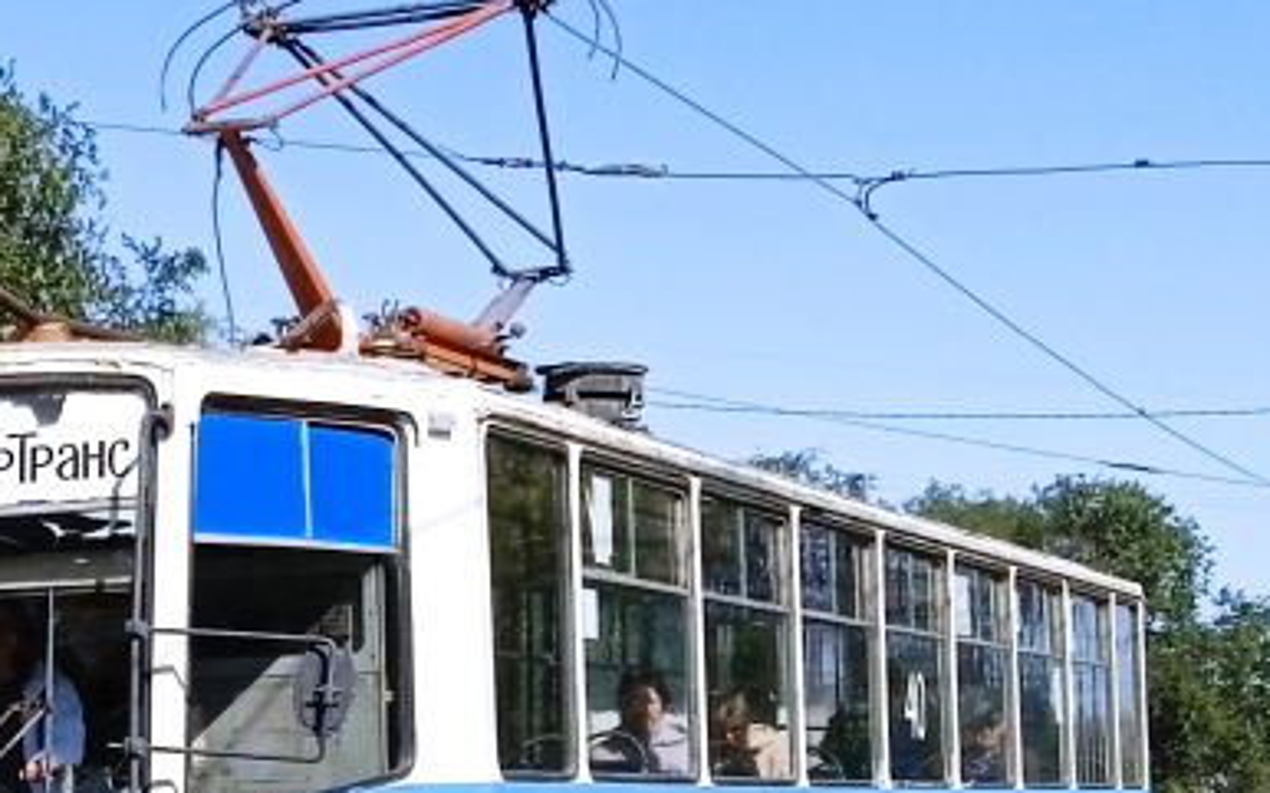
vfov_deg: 13.0
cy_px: 627
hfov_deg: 20.2
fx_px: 3460
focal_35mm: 100
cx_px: 23
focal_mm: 3.43
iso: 100
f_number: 2.2
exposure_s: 1/1059
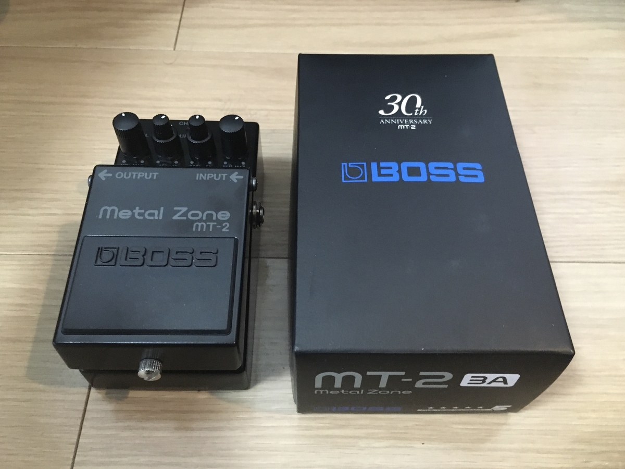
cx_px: 312
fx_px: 524
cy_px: 234
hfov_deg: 61.7
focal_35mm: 29
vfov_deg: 48.2
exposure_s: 1/15
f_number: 2.2
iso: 250
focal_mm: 4.15
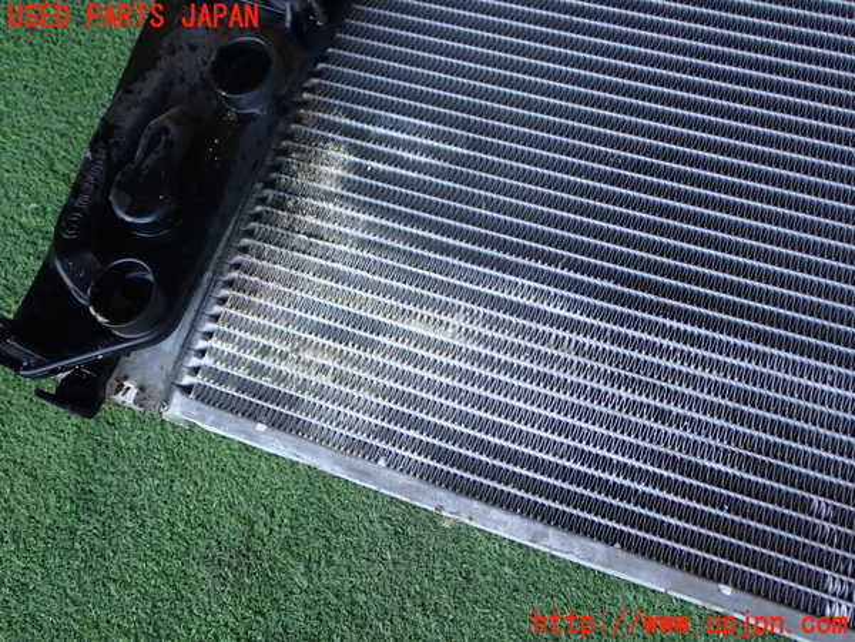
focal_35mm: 38
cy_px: 321
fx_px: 939
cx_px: 428
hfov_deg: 49.0
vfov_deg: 37.7
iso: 125
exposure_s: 1/80
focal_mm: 6.83
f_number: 2.7
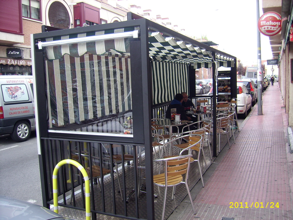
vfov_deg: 40.7
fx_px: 296
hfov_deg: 52.6
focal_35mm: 35
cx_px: 146
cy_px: 110
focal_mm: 5.95
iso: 100
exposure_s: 1/84
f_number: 2.8
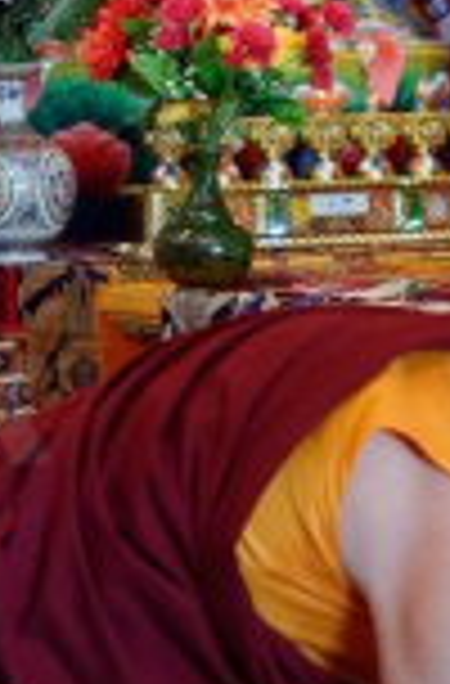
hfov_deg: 4.5
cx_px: 857
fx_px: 5620
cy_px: 513
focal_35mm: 297
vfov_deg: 7.0
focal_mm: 50
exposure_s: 1/160
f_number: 5.6
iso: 2000
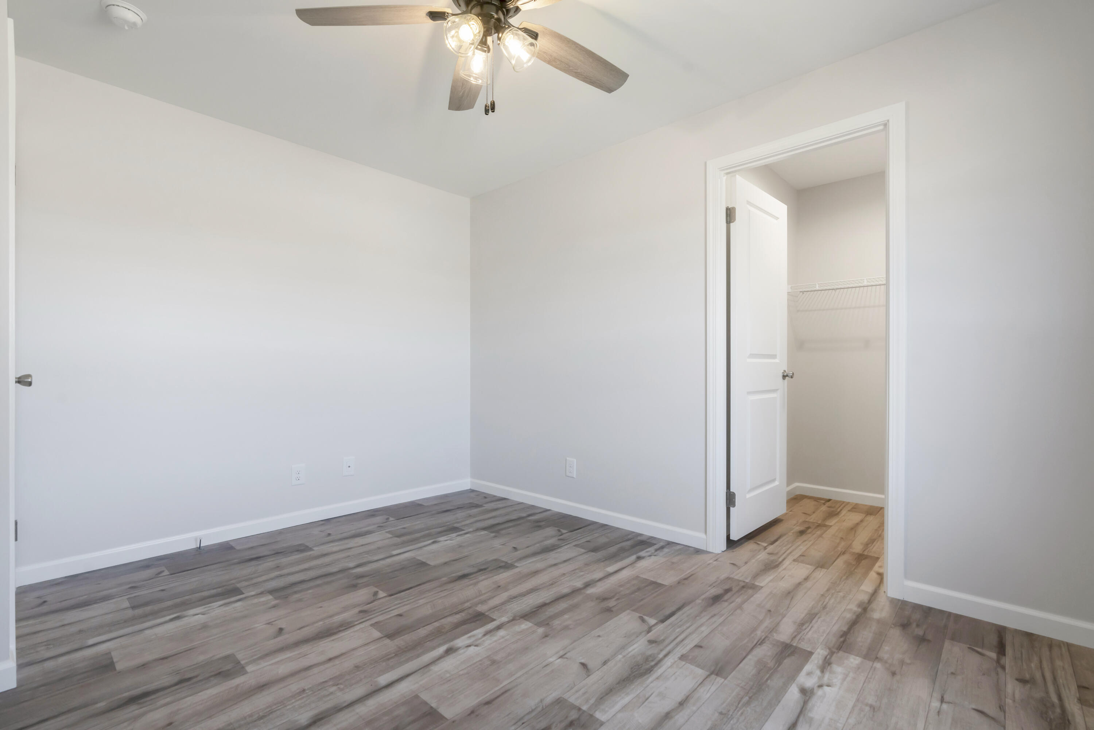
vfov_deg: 73.8
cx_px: 547
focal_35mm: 16
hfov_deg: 96.7
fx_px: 486
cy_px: 365
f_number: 8
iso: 800
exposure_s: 1/45
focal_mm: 16
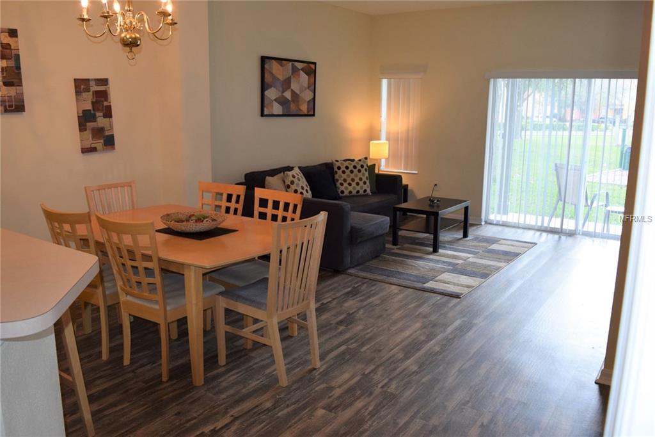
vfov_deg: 43.6
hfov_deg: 61.9
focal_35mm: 30
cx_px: 328
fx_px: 546
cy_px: 218
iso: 800
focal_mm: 20
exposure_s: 1/125
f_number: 5.6
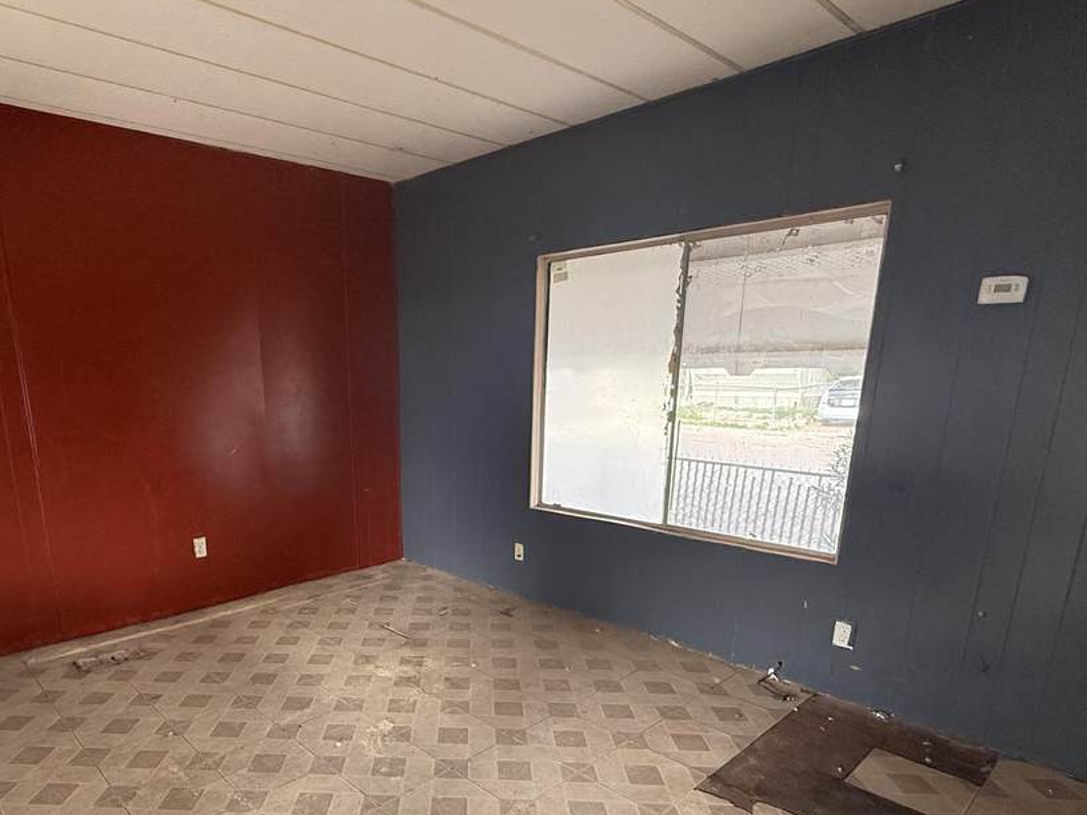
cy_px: 544
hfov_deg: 75.4
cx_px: 425
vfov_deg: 59.6
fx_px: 691
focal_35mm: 22
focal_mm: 2.22
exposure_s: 1/99
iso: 200
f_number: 2.2
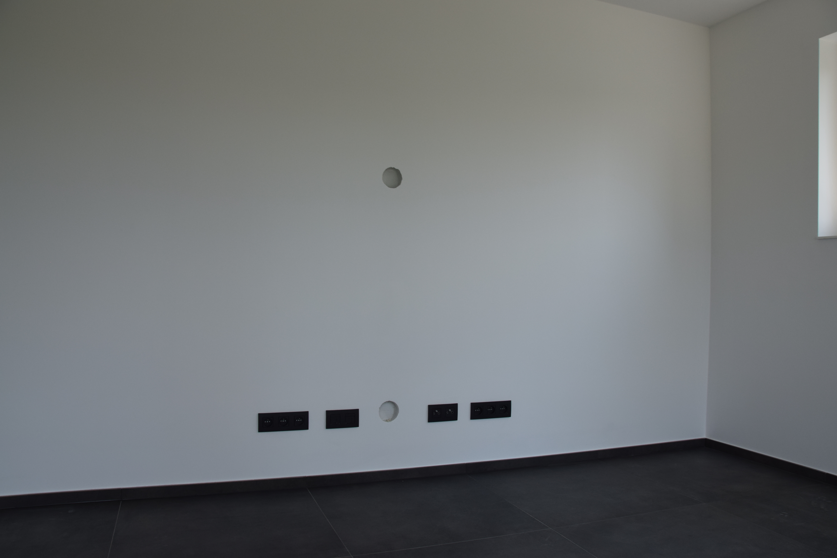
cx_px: 418
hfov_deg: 67.4
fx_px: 628
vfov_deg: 47.9
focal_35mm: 27
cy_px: 279
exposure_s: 1/200
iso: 400
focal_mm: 18
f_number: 7.1
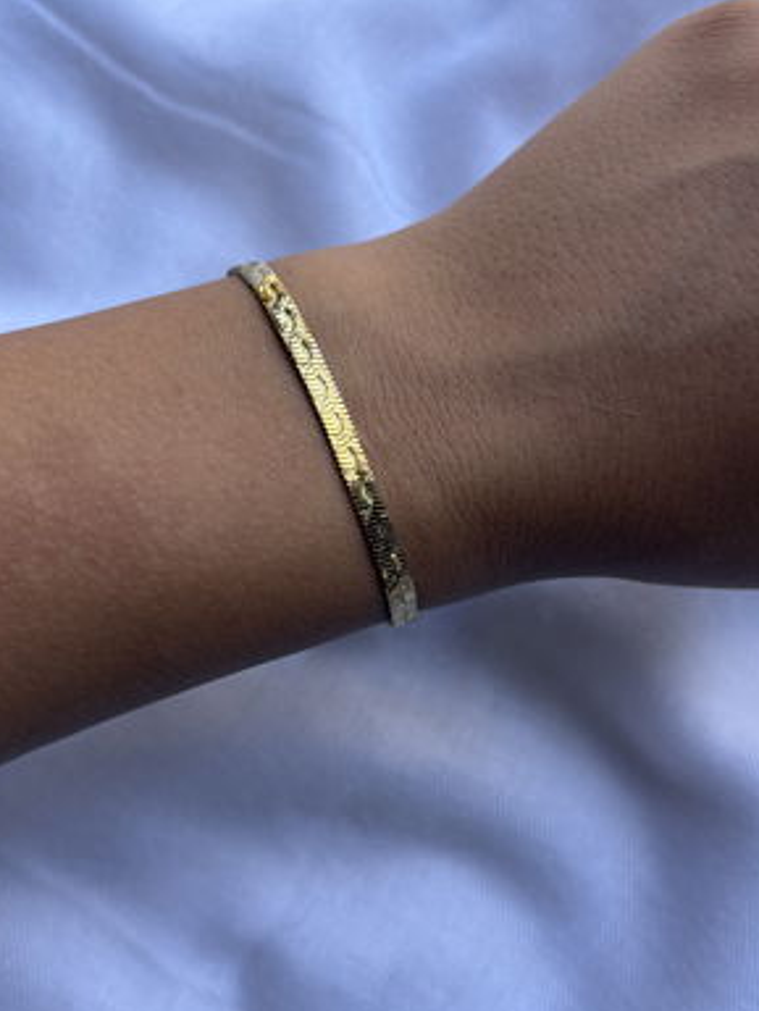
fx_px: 1052
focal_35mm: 36
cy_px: 466
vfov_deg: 51.3
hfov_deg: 39.6
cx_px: 326
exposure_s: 1/350
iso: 50
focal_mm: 5.96
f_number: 1.6
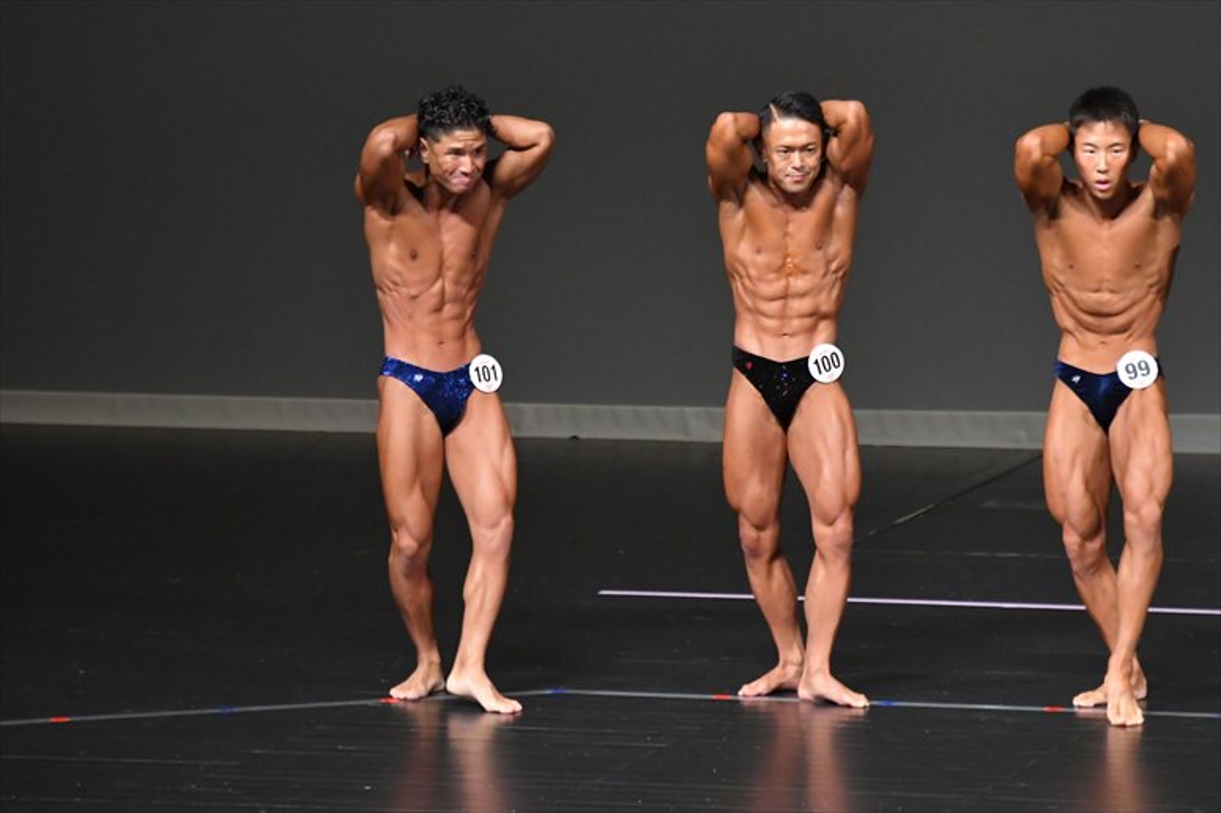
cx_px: 610
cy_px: 406
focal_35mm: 345
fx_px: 11696
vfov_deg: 4.0
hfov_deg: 6.0
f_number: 5.6
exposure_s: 1/400
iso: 5000
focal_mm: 230
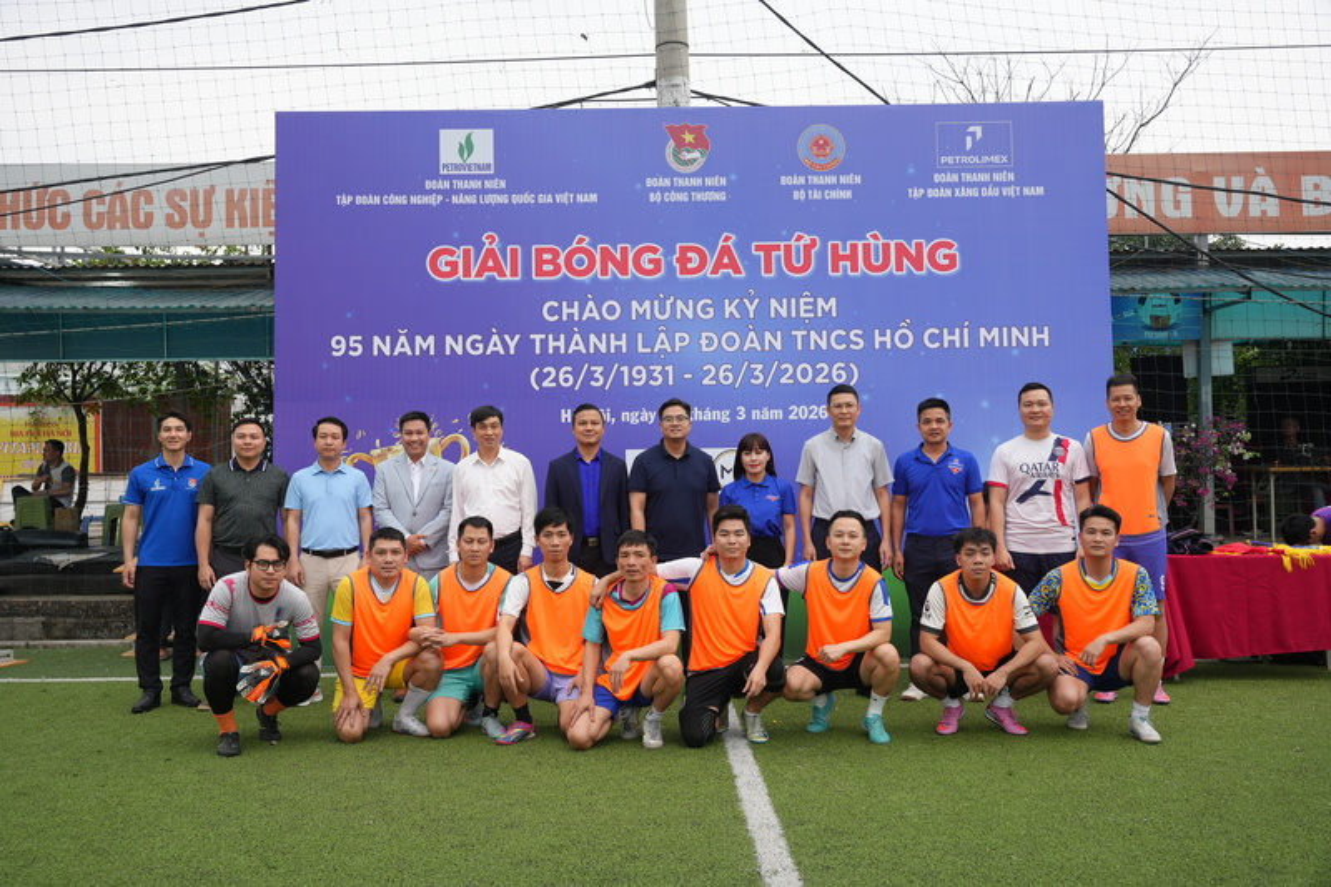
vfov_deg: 37.1
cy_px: 444
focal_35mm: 36
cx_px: 666
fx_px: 1320
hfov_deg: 53.5
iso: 250
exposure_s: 1/200
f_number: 5.6
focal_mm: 35.7
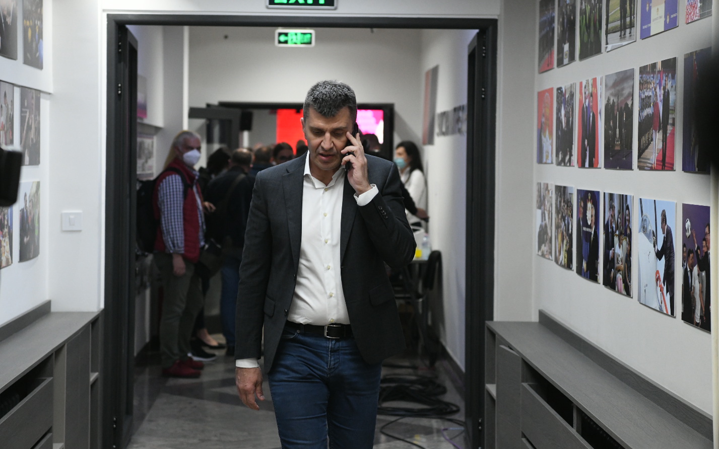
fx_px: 1587
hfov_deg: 25.5
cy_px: 191
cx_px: 328
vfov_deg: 16.1
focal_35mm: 81
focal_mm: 70
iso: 4000
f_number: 4
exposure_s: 1/400
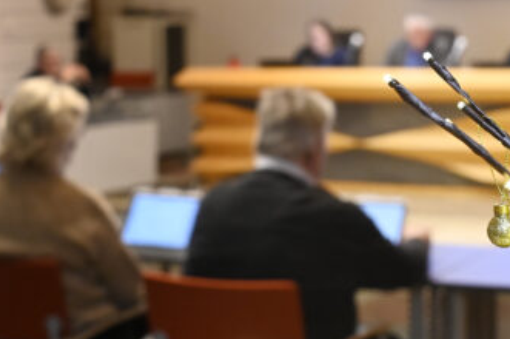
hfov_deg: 19.7
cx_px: 243
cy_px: 90
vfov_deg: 13.2
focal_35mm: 104
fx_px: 1465
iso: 2200
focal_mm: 33.5
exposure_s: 1/125
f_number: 4
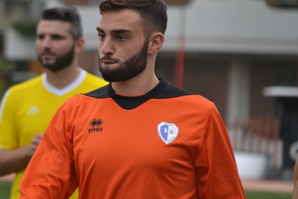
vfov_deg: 3.6
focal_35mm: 387
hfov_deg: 5.3
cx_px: 133
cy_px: 109
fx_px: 3204
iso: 640
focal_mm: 200
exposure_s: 1/500
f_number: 5.6
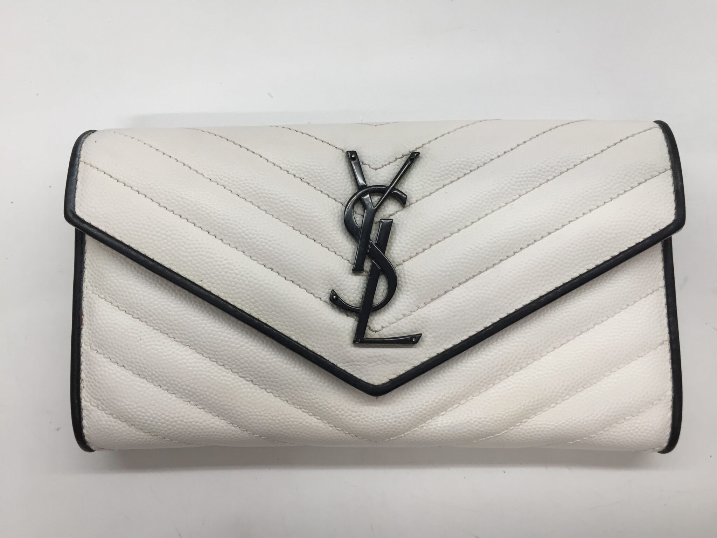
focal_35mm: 29
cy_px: 269
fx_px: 601
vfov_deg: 48.2
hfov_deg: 61.7
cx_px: 358
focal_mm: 4.15
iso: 32
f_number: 2.2
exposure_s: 1/40
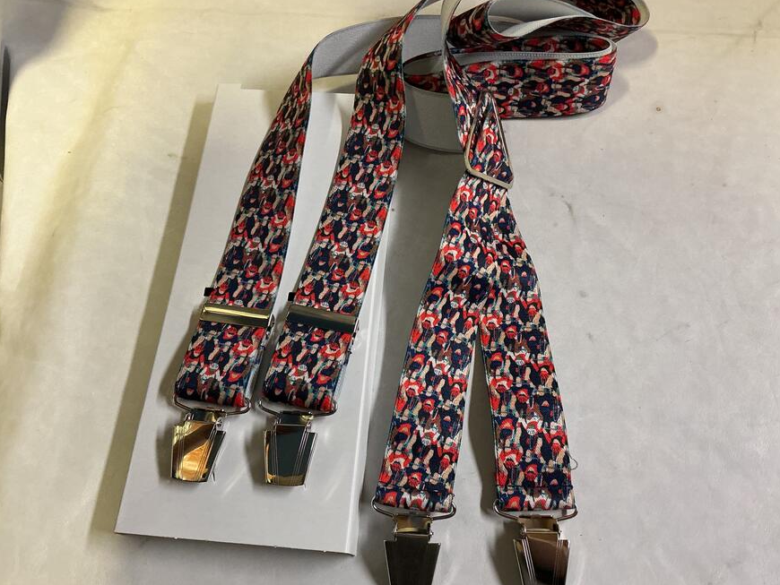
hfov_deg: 59.9
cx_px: 386
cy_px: 293
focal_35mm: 30
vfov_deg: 46.8
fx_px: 676
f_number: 1.8
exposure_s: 1/50
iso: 125
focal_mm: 3
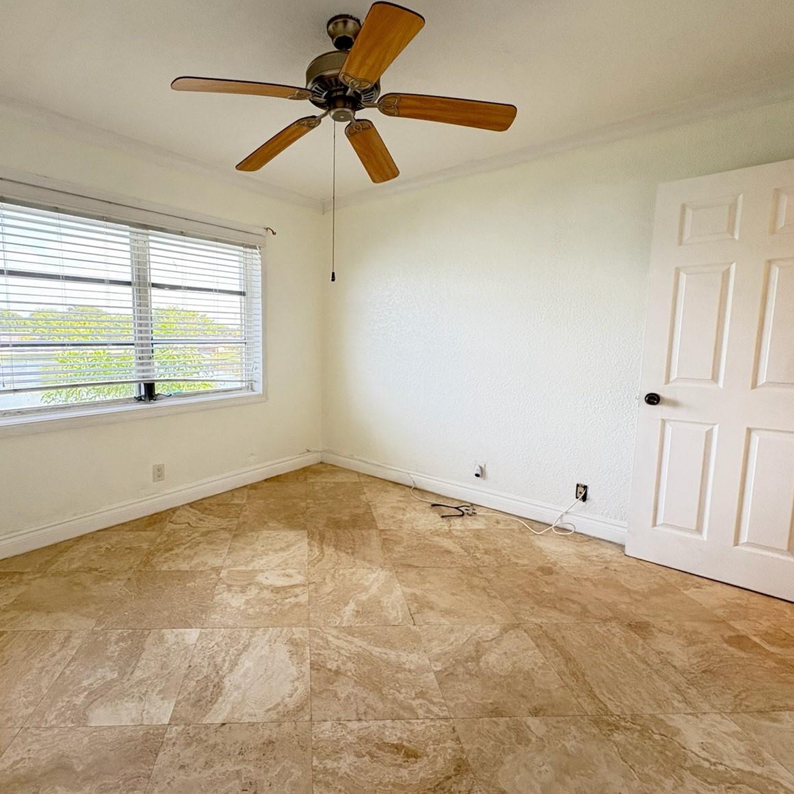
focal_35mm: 17
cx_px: 318
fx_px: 441
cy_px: 386
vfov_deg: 83.9
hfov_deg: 83.0
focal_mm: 2.22
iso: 320
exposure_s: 1/120
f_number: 2.2
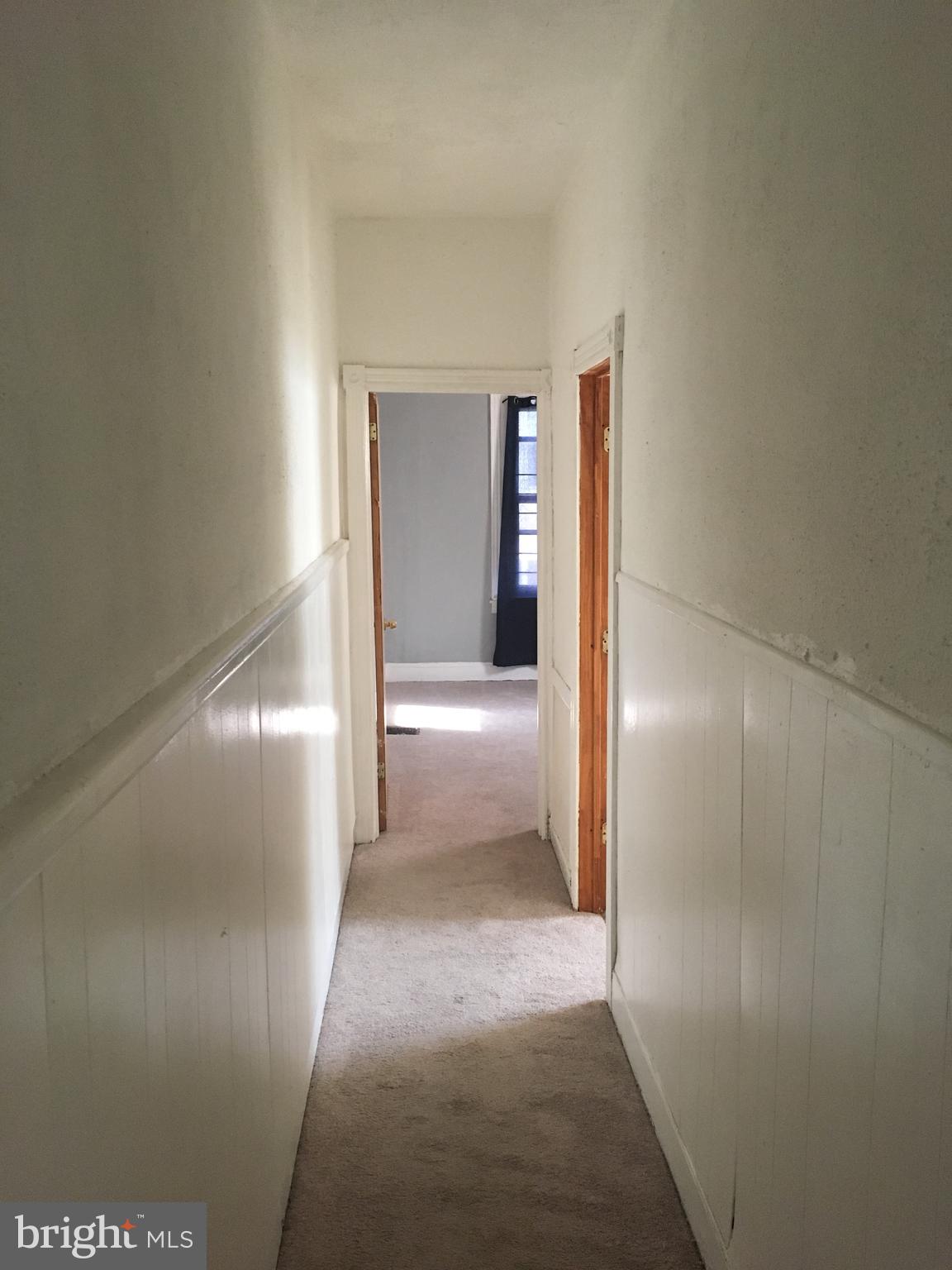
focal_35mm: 29
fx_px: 1063
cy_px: 635
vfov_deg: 61.7
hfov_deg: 48.2
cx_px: 476
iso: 160
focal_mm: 4.15
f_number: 2.2
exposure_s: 1/30
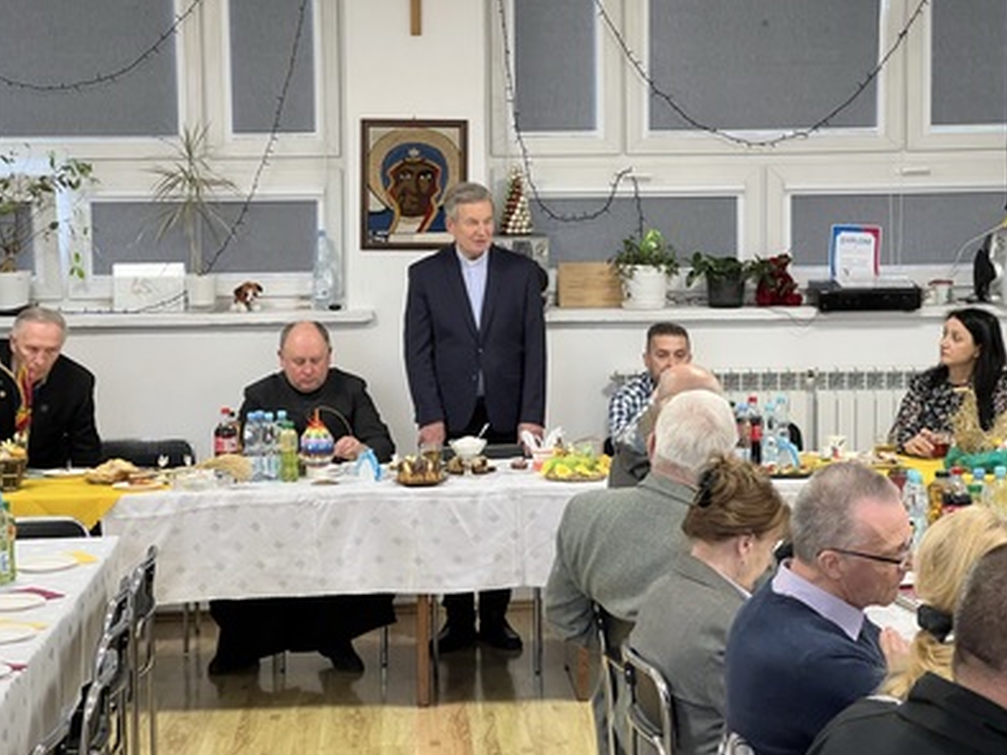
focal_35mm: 78
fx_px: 2268
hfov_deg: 25.0
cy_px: 378
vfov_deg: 18.9
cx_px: 502
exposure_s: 1/60
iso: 500
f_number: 2.8
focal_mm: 9
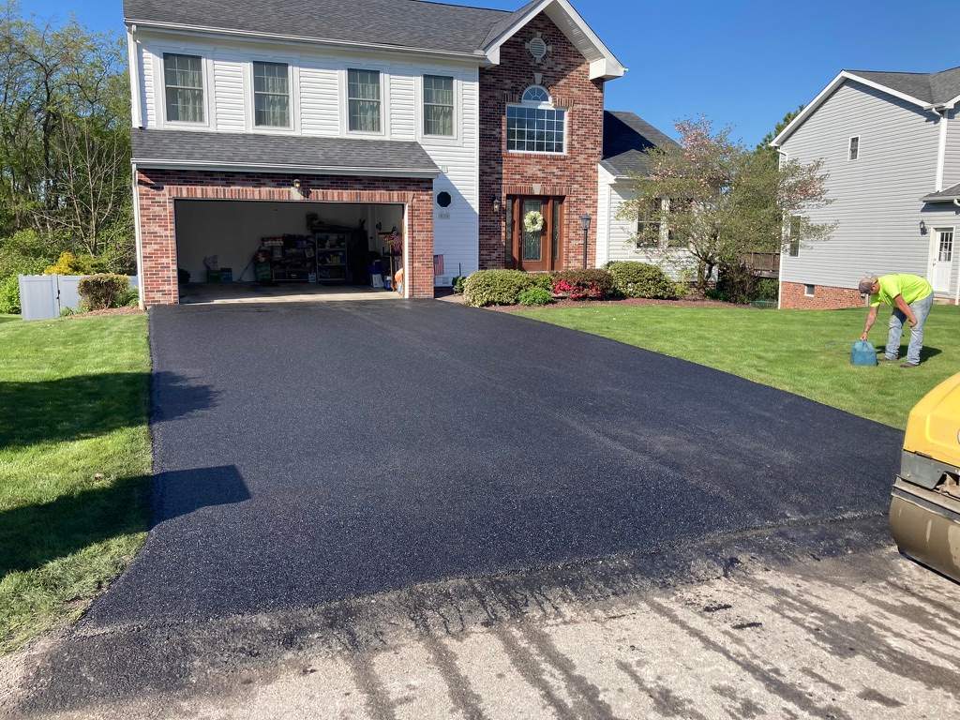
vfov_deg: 49.7
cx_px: 480
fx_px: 777
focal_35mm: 28
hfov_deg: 63.4
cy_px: 360
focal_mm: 3.99
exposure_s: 1/1143
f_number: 1.8
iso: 20
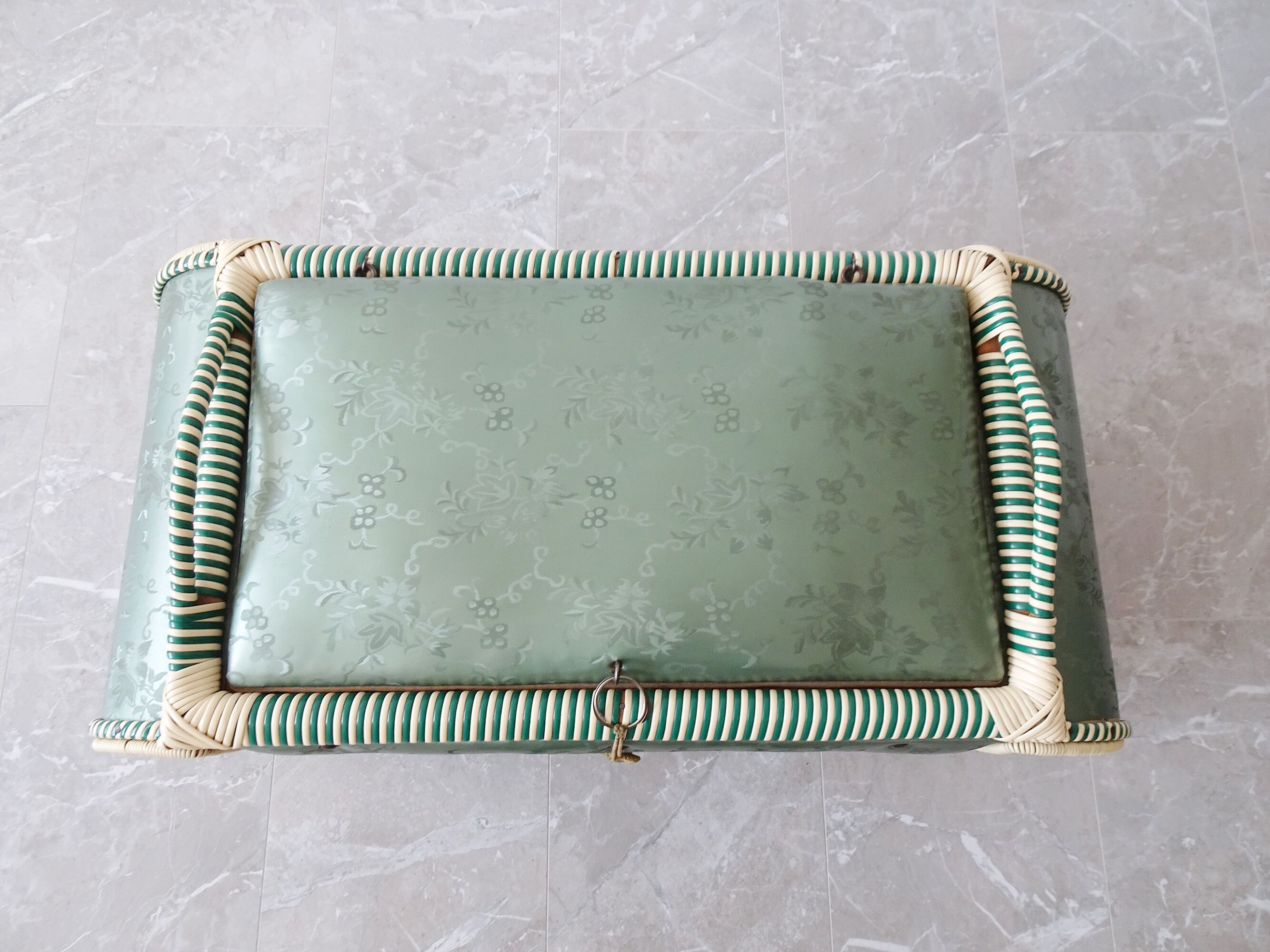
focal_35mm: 24
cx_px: 635
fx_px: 880
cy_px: 476
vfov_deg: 56.8
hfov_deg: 71.6
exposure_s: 1/30
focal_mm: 4.1
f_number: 3.5
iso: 100
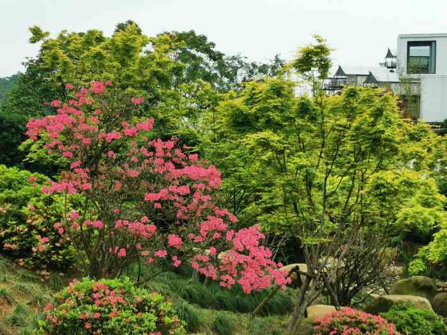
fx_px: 801
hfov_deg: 31.2
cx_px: 224
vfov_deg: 23.7
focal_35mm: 62
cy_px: 168
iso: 50
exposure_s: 1/833
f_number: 1.8
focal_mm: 5.58
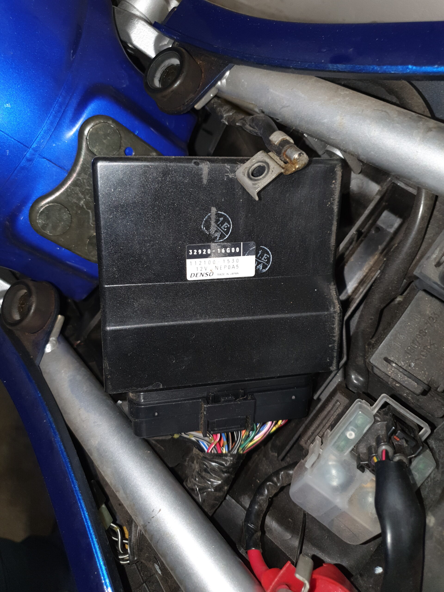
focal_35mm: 26
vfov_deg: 67.3
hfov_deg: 53.1
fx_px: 445
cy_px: 296
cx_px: 222
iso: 100
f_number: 1.5
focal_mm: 4.32
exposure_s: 1/24
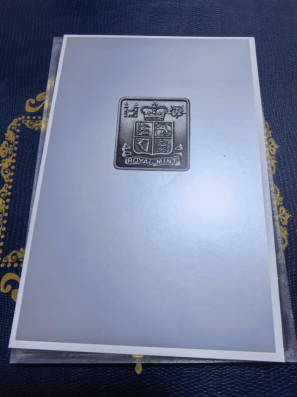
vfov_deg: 71.6
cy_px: 198
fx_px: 275
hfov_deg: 56.8
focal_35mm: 24
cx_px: 148
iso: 250
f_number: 2.2
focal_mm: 1.68
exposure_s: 1/33.3
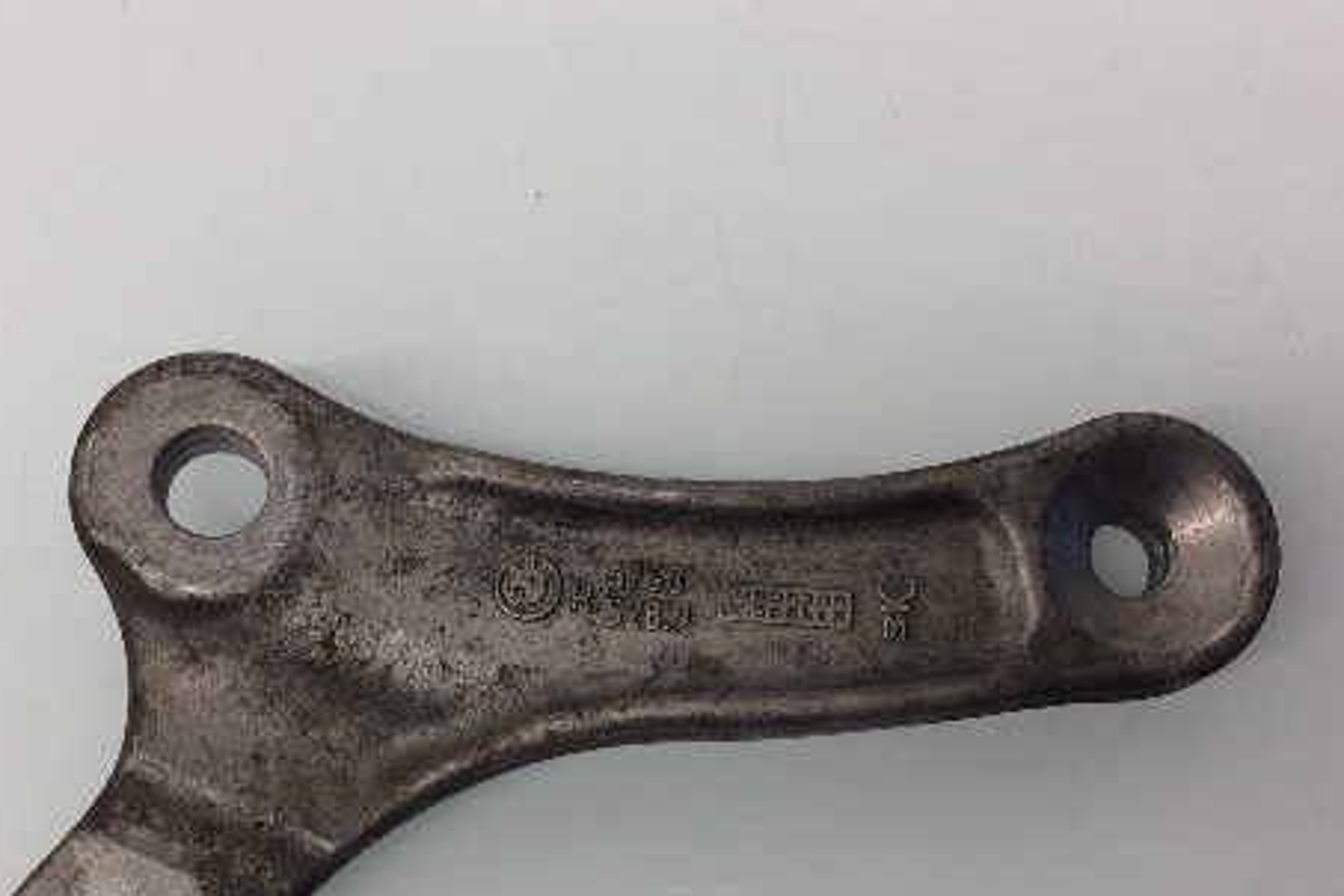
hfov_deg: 41.9
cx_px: 596
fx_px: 1755
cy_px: 685
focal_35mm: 47
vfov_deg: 28.2
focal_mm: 3.3
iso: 50
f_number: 2.4
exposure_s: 1/60
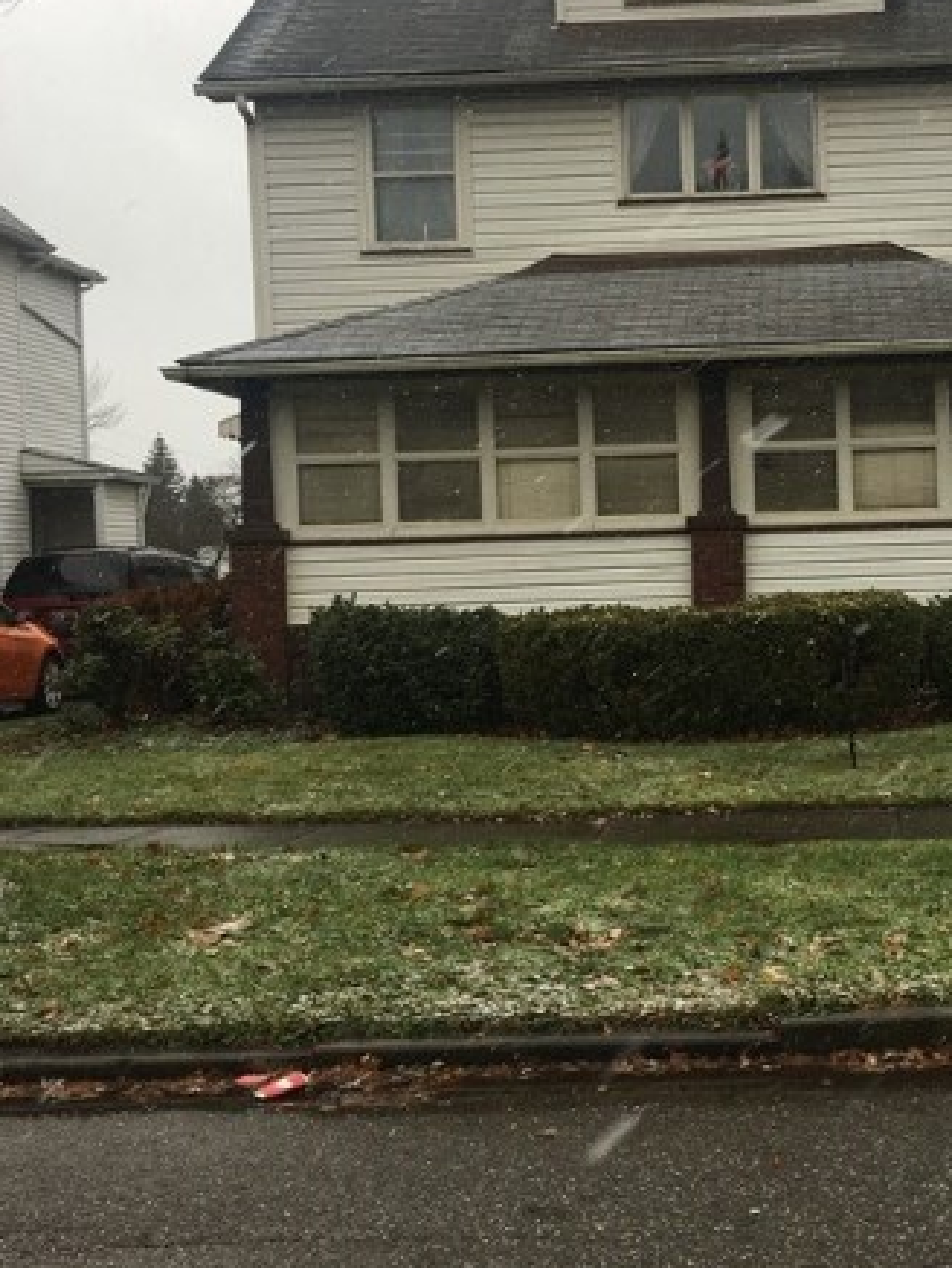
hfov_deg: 27.9
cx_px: 784
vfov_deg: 37.5
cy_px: 612
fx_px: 1869
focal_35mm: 51
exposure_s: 1/203
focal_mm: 4.15
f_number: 2.2
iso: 25
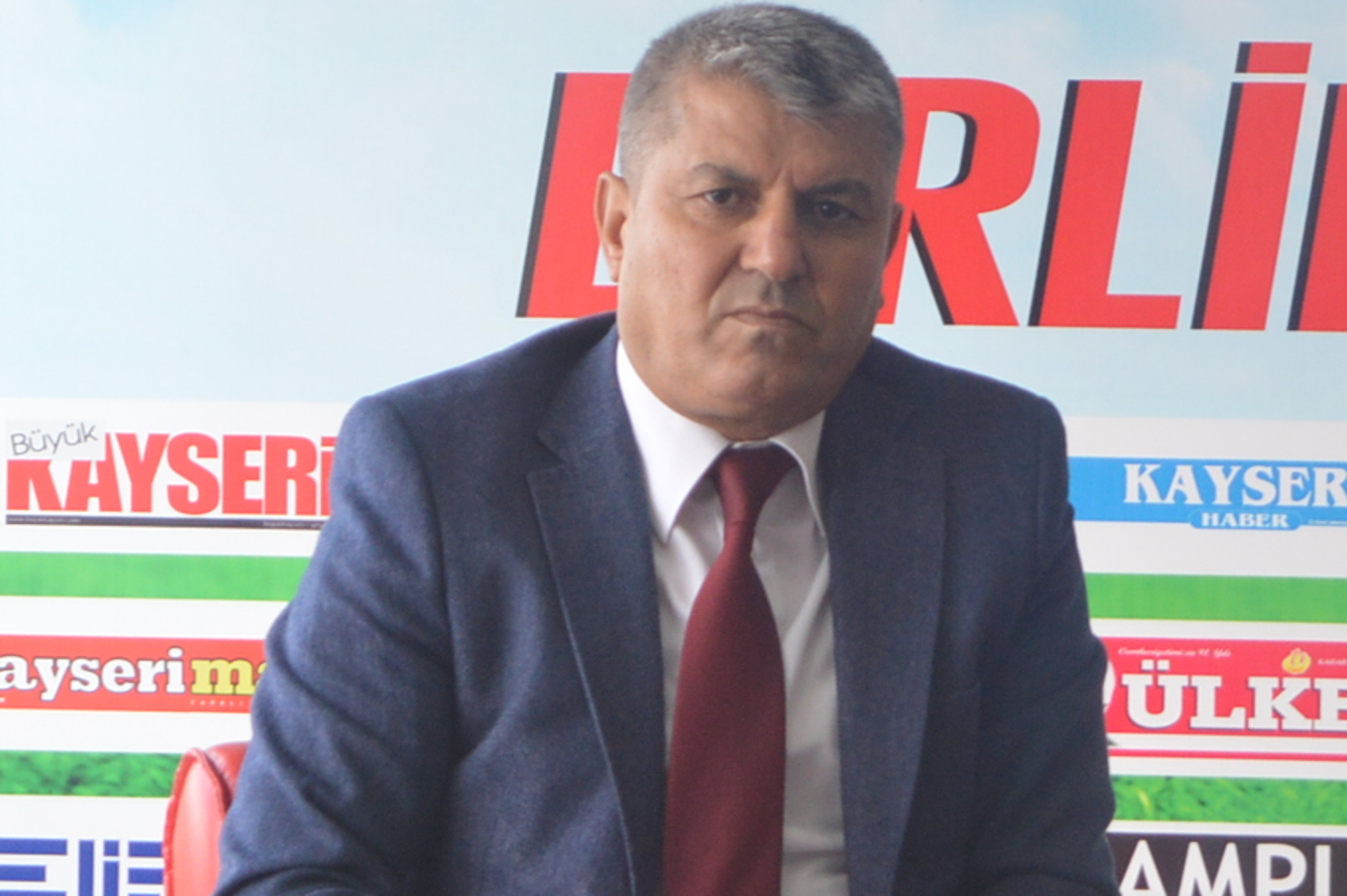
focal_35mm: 293
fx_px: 10946
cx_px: 1638
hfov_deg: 7.0
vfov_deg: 4.7
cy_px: 284
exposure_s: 1/30
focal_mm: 55
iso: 400
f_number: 5.6
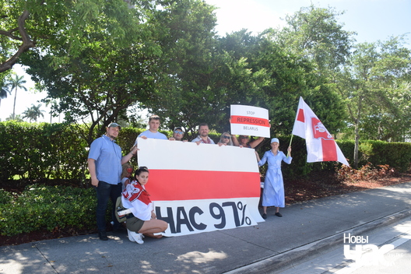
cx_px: 206
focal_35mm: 27
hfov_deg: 67.4
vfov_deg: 47.9
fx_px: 308
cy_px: 137
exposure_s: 1/250
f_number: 8
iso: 250
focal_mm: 18
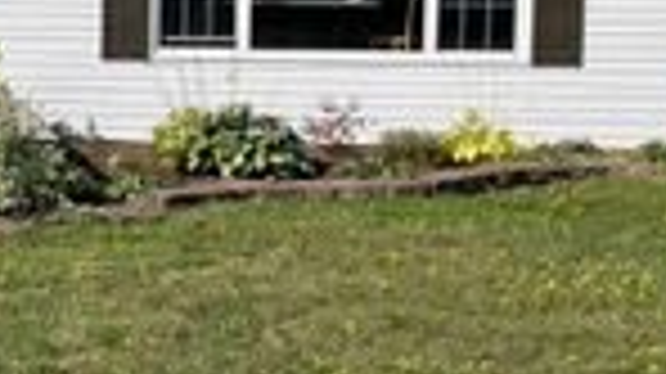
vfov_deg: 12.5
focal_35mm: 96
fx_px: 1694
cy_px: 16
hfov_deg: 19.6
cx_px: -306
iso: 50
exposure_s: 1/4651
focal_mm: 5.1
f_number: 1.6
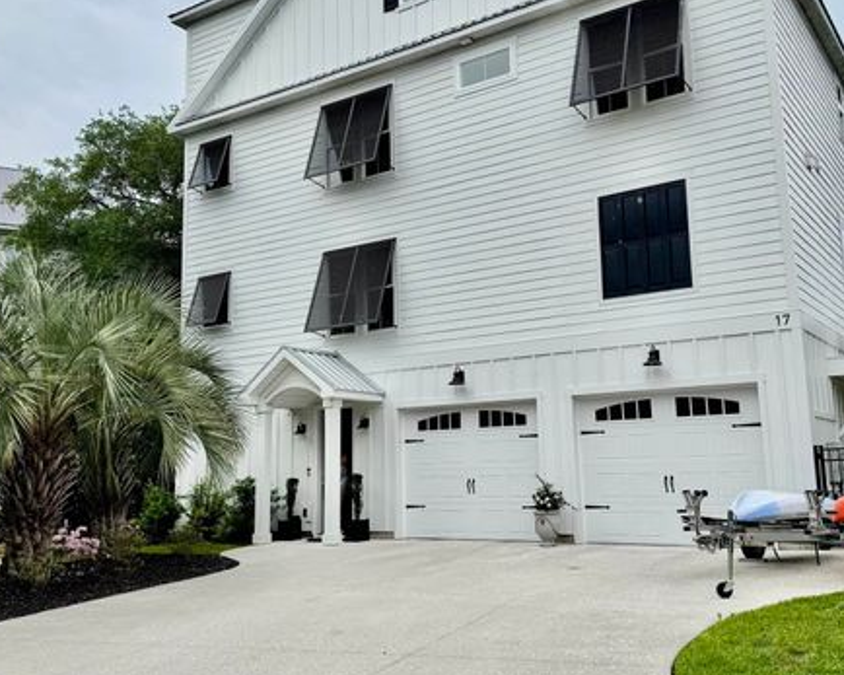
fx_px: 899
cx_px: 430
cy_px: 324
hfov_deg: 50.3
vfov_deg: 41.1
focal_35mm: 36
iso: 80
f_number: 1.78
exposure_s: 1/2604
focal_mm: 6.76
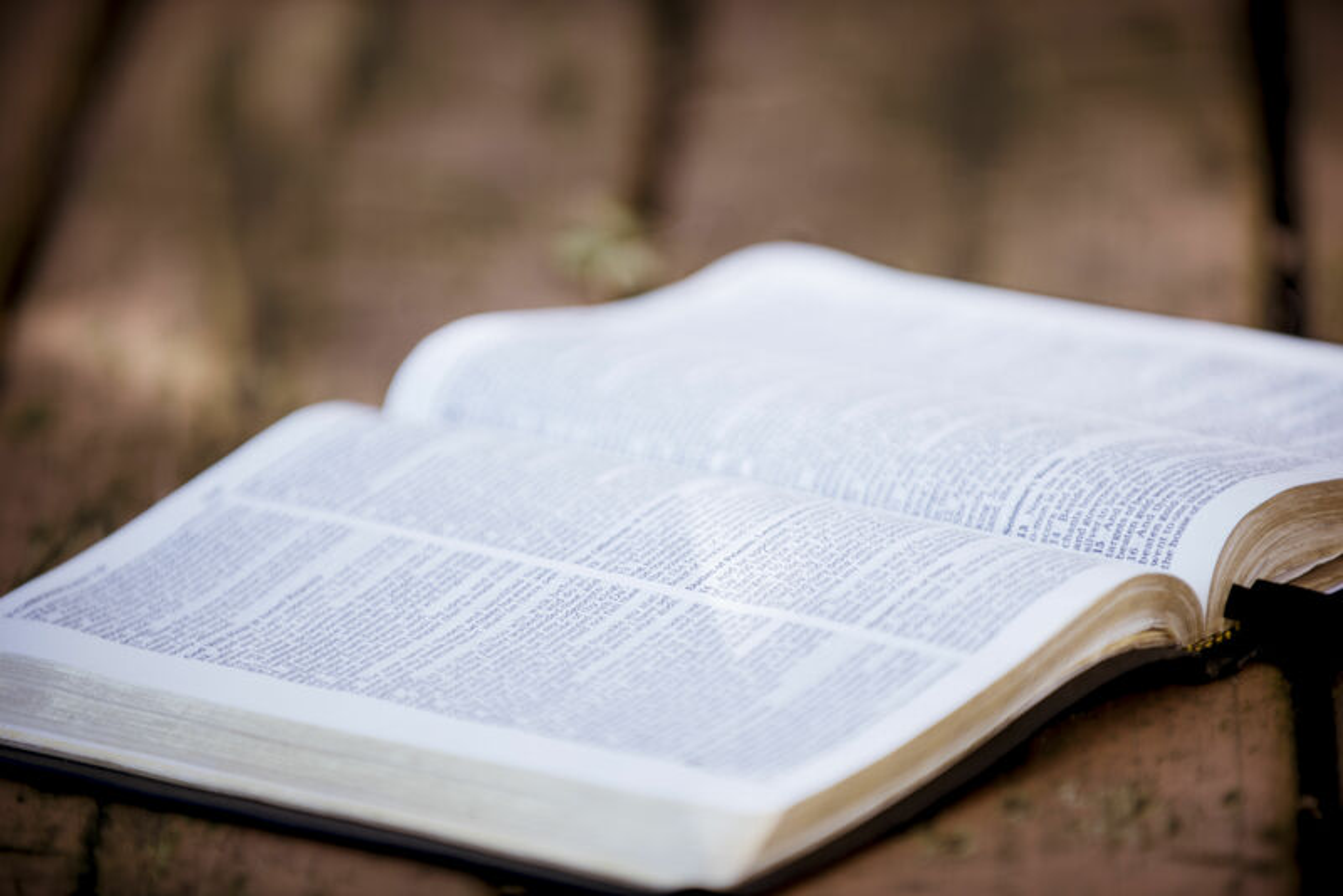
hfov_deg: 10.3
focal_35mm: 200
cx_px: 672
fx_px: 7463
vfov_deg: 6.9
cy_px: 448
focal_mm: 200
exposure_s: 1/100
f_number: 2.8
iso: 64
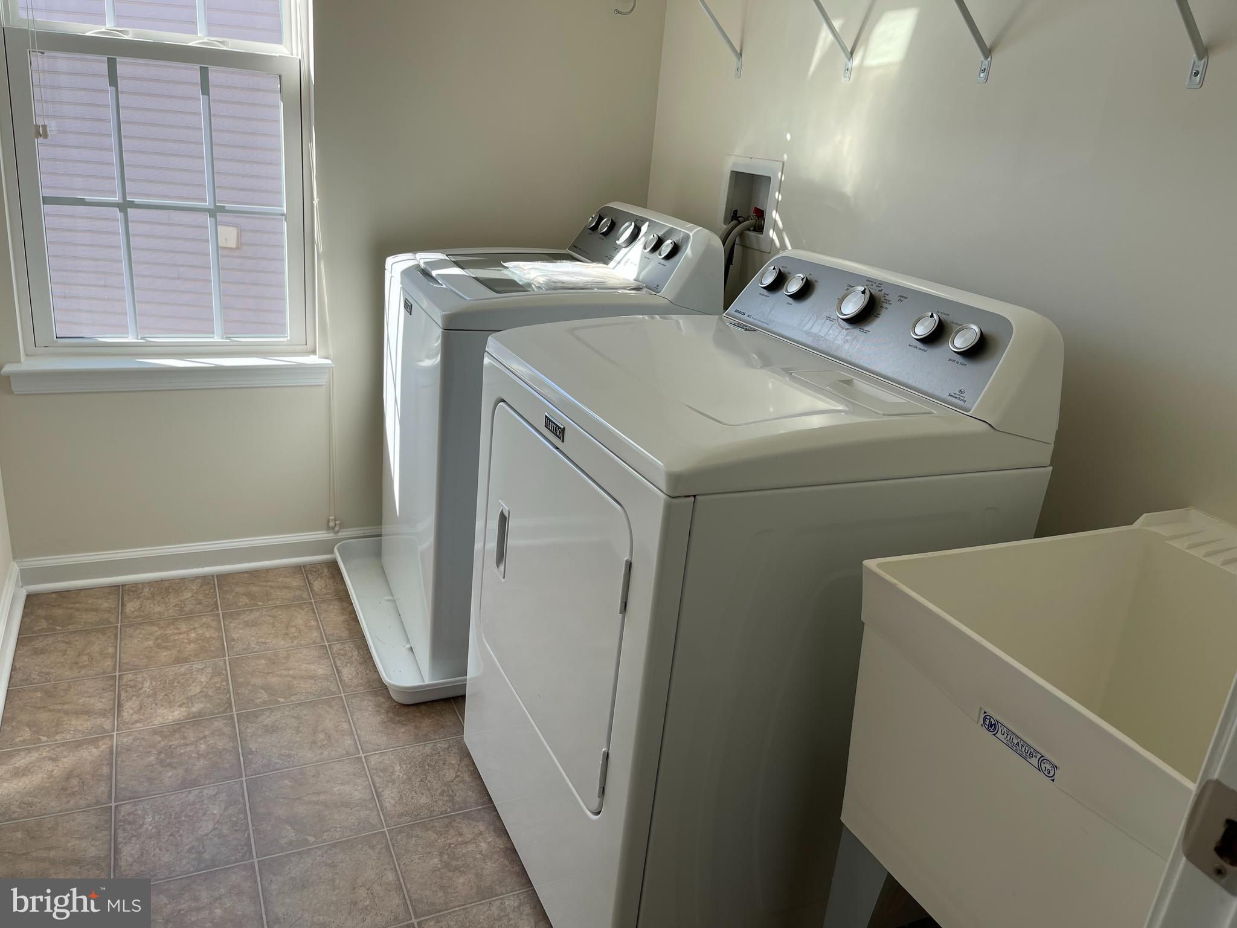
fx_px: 929
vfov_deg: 53.1
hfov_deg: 67.3
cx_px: 618
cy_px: 464
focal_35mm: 26
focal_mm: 5.1
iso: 32
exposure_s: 1/238
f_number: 1.6
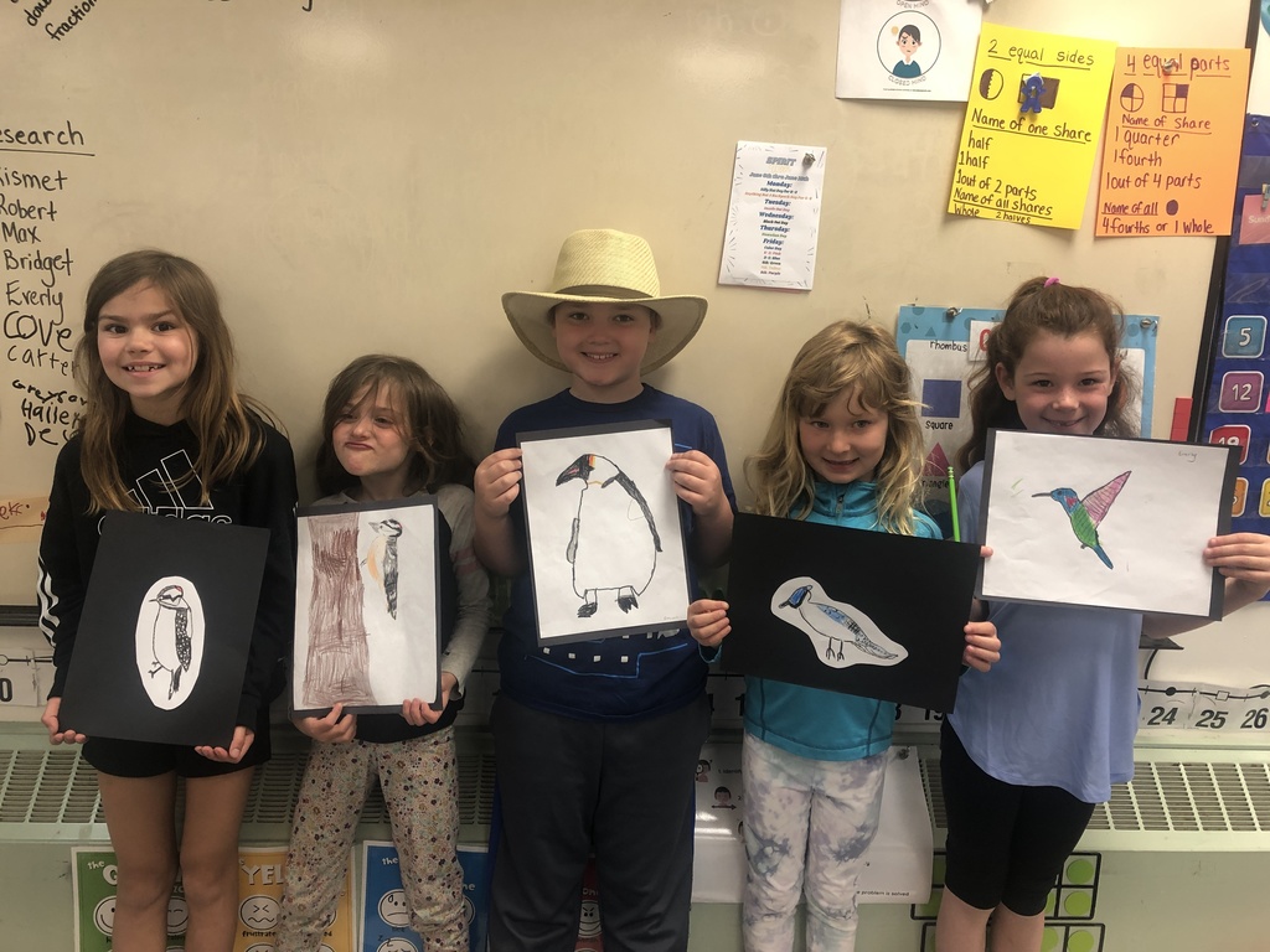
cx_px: 635
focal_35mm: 28
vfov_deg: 49.7
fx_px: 1027
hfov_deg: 63.4
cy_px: 476
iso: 40
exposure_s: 1/24
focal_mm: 3.99
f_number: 1.8
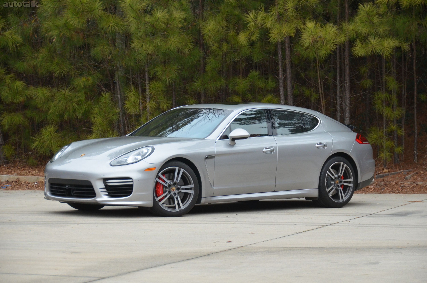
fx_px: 1687
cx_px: 214
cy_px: 142
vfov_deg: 9.6
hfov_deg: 14.4
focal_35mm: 142
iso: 1400
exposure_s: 1/500
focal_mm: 95
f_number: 5.3
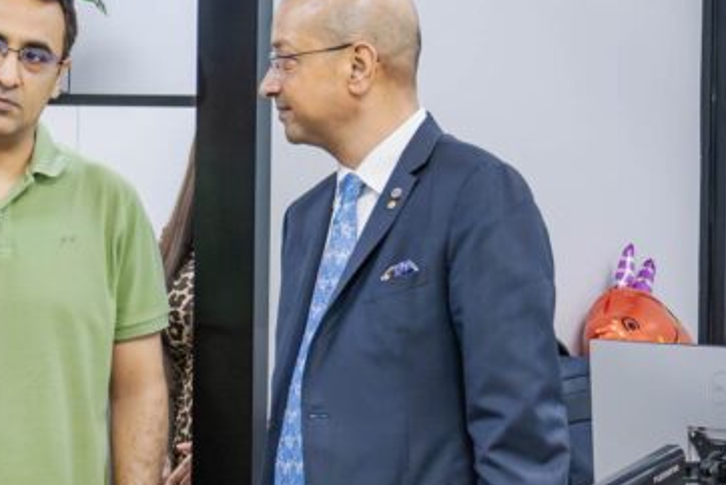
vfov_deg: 6.5
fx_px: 4279
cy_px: 153
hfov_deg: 9.6
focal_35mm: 212
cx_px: 8
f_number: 3.8
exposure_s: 1/200
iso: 2500
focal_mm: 50
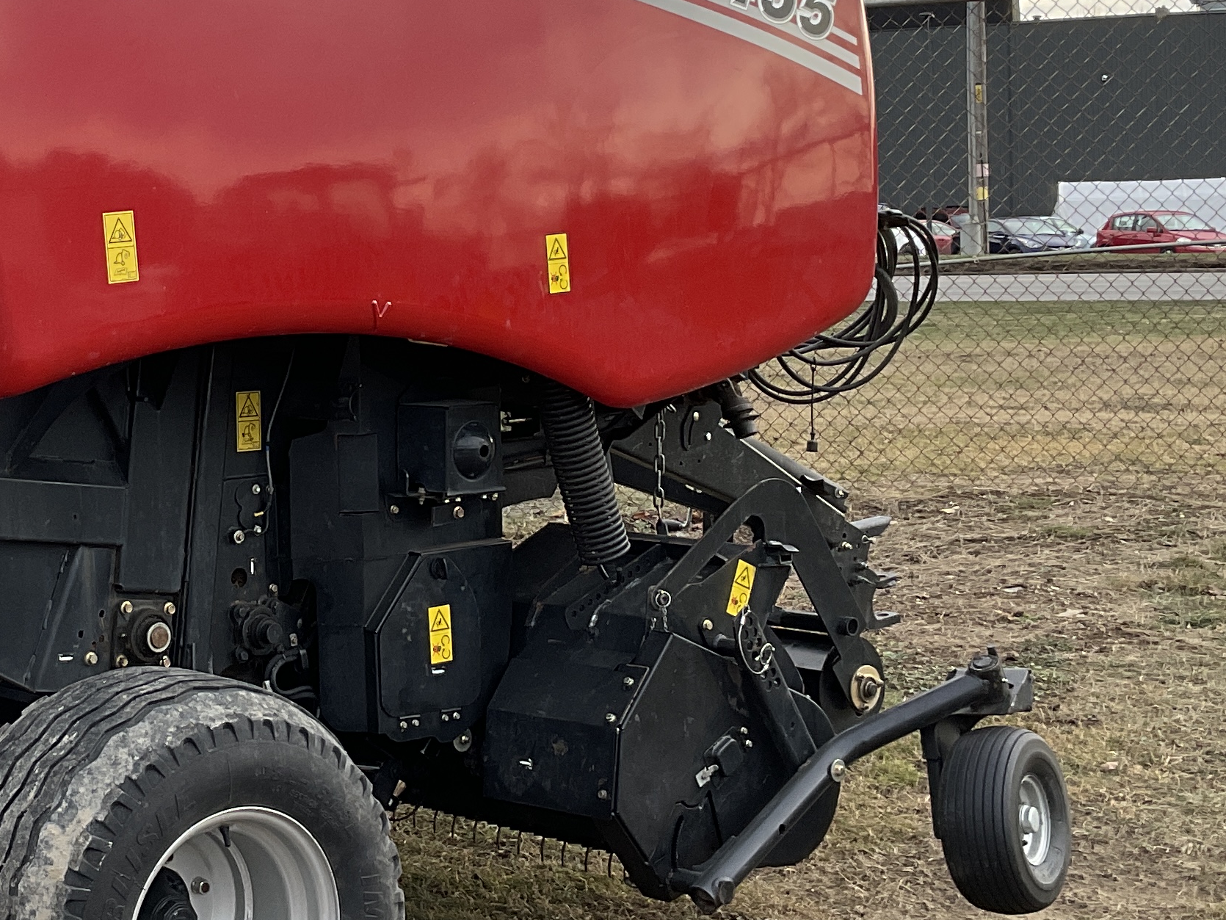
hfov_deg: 27.1
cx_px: 195
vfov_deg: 20.9
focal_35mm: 70
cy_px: 313
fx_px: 2480
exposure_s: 1/425
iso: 16
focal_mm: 3
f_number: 1.8
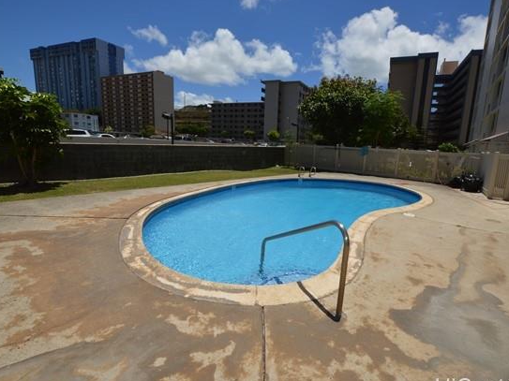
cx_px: 274
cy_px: 197
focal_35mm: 17
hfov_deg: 90.9
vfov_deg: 74.7
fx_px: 250
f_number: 11
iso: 100
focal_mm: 10
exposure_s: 1/200
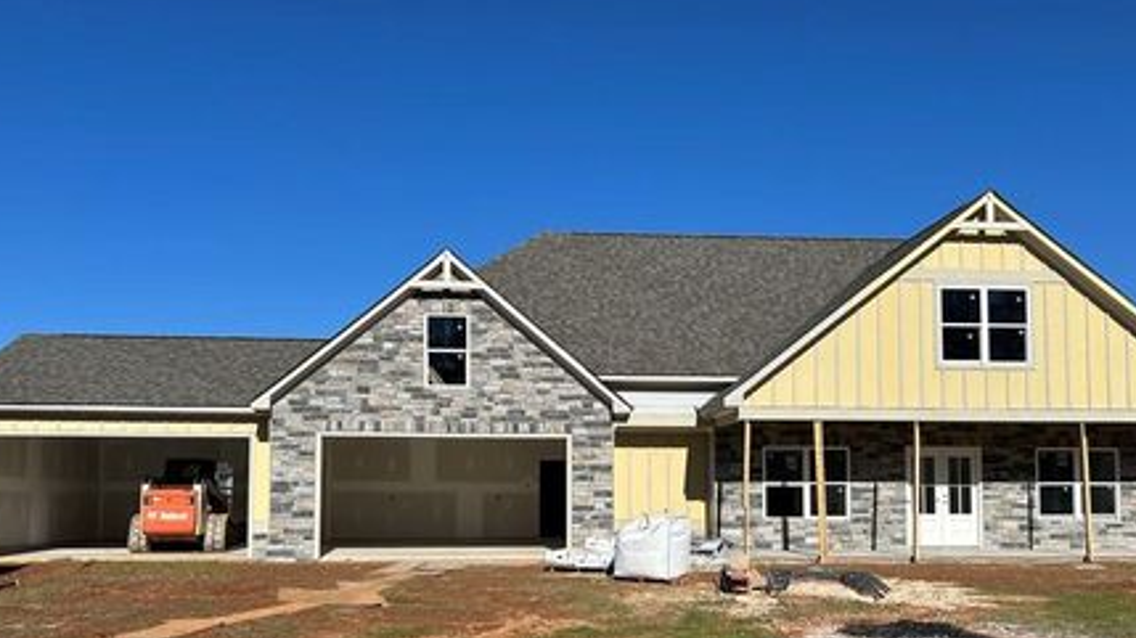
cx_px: 577
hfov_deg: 59.5
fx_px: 994
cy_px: 454
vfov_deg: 35.1
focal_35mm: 33
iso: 50
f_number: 1.5
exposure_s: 1/6993
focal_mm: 5.7
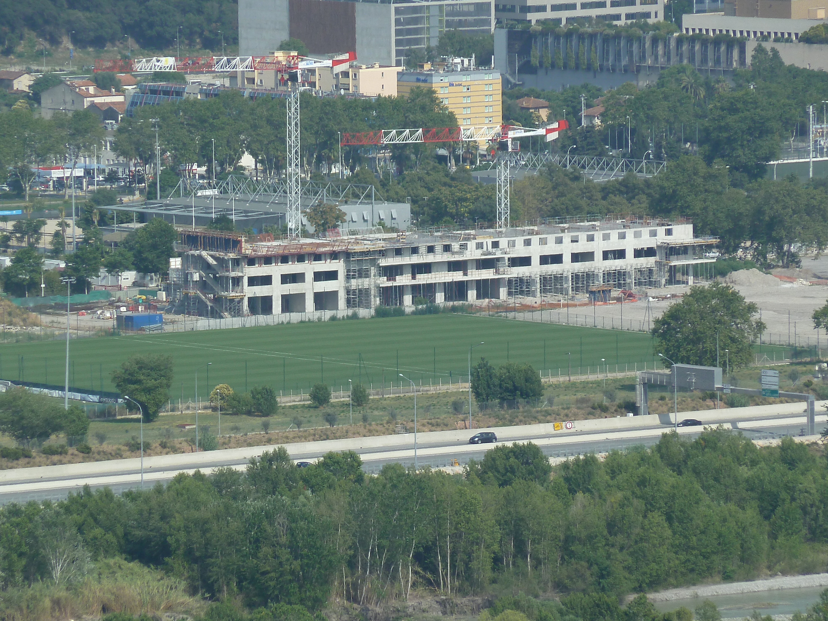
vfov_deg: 3.7
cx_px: 414
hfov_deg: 5.0
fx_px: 9544
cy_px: 310
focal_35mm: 399
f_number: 4.9
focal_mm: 49.2
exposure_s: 1/400
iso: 80
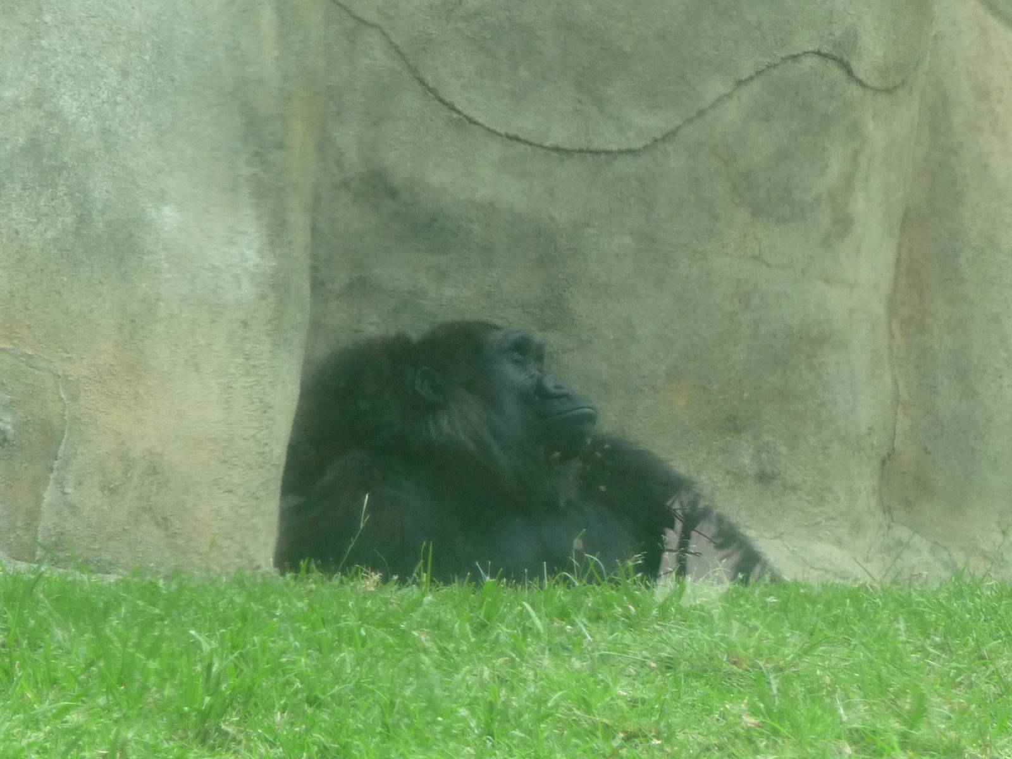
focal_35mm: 472
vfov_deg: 3.2
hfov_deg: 4.2
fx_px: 13799
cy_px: 380
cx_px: 506
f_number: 4.9
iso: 200
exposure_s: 1/125
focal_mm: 47
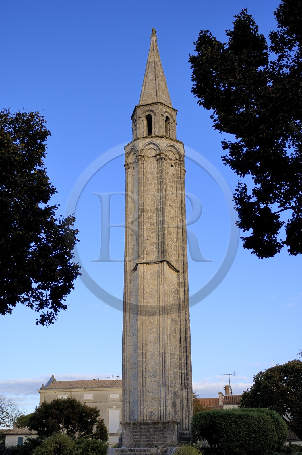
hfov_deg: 31.8
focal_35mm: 42
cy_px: 228
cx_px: 151
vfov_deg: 46.5
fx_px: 530
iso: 100
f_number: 2.8
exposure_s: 1/750
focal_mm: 28
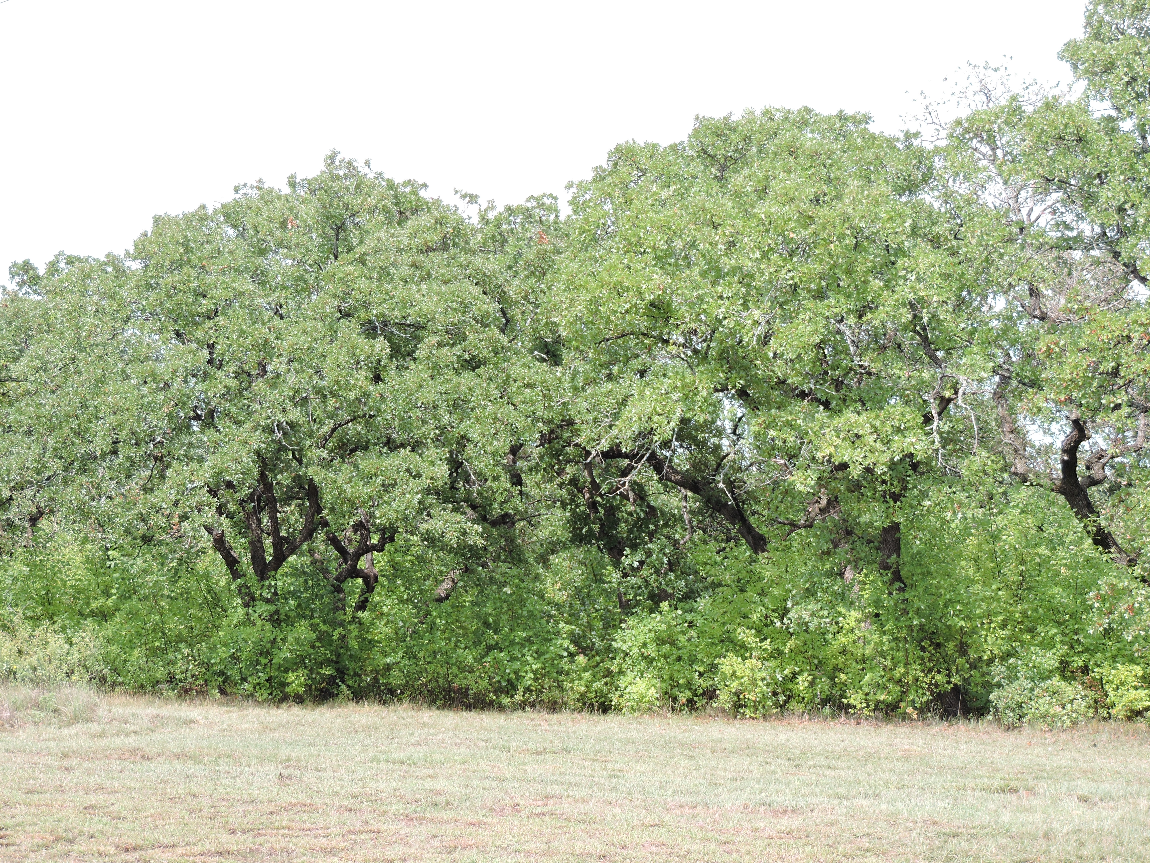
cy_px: 432
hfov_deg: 18.7
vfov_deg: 14.1
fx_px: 3488
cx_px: 575
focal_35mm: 105
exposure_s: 1/160
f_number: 4.2
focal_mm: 18.7
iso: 100
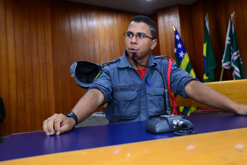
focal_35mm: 35
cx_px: 124
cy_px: 82
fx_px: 240
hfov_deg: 54.4
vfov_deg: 37.9
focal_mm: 35
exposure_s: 1/60
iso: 1600
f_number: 4.5
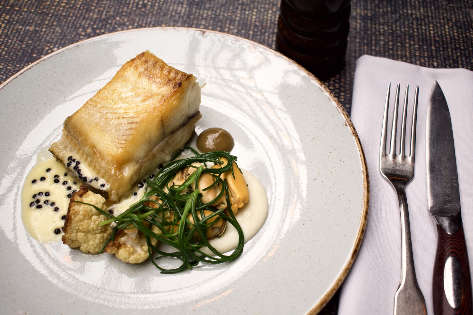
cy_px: 158
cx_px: 236
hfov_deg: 42.3
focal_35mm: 46
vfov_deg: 28.9
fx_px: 611
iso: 400
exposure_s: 1/500
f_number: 4.2
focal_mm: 31
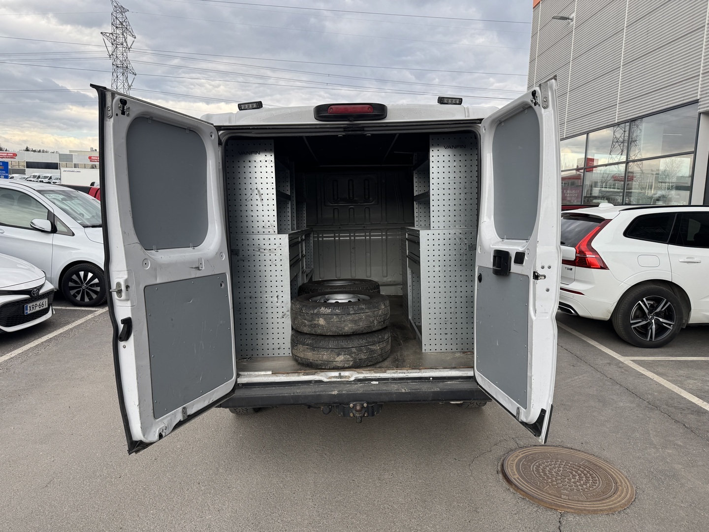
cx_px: 354
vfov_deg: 56.8
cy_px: 266
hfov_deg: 71.6
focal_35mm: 24
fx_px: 492
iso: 80
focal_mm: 6.76
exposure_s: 1/842
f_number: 1.78
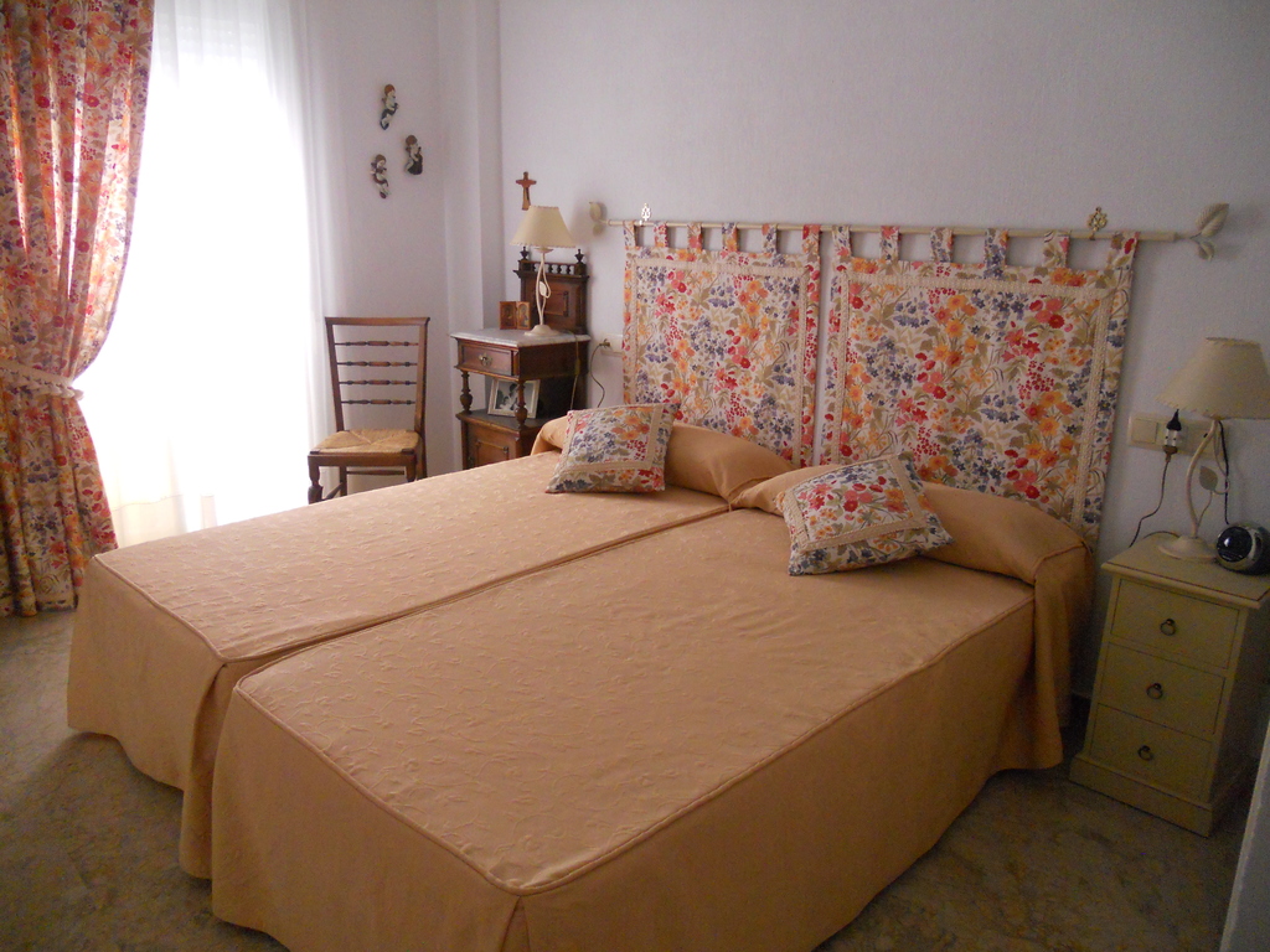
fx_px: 991
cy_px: 476
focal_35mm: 27
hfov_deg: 65.3
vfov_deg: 51.4
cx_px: 635
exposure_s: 1/100
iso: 400
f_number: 3.2
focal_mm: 4.9
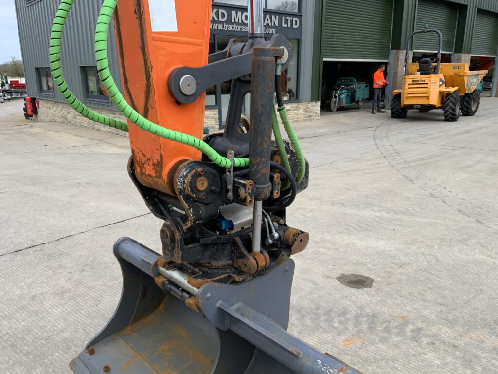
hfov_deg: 61.7
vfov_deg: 48.2
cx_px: 249
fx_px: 417
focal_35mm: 29
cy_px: 187
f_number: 1.8
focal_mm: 3
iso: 16
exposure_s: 1/482
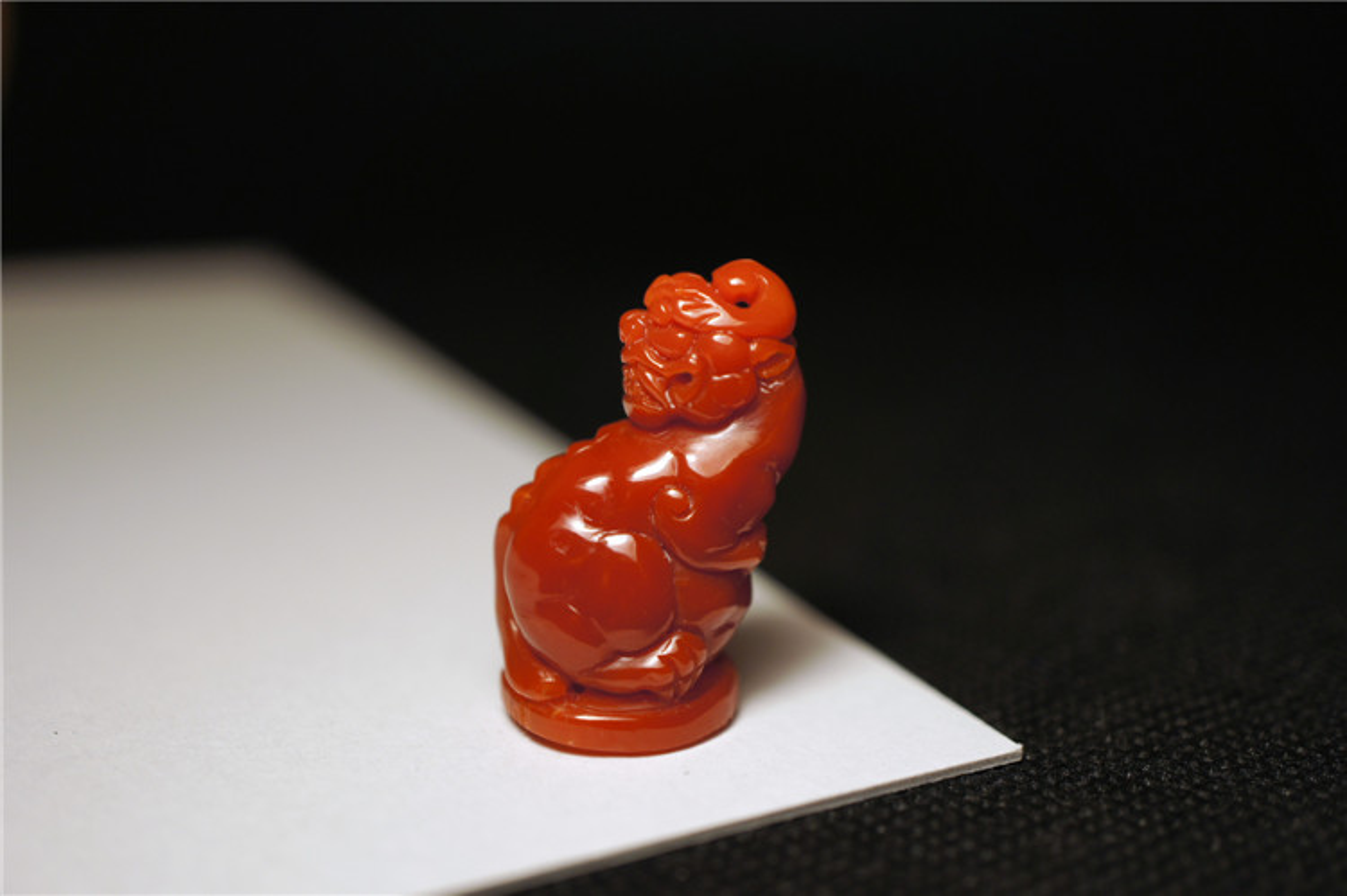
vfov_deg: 29.8
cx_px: 674
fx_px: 1683
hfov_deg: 43.6
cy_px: 448
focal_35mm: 45
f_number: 3.5
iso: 200
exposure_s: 1/80
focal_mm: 30
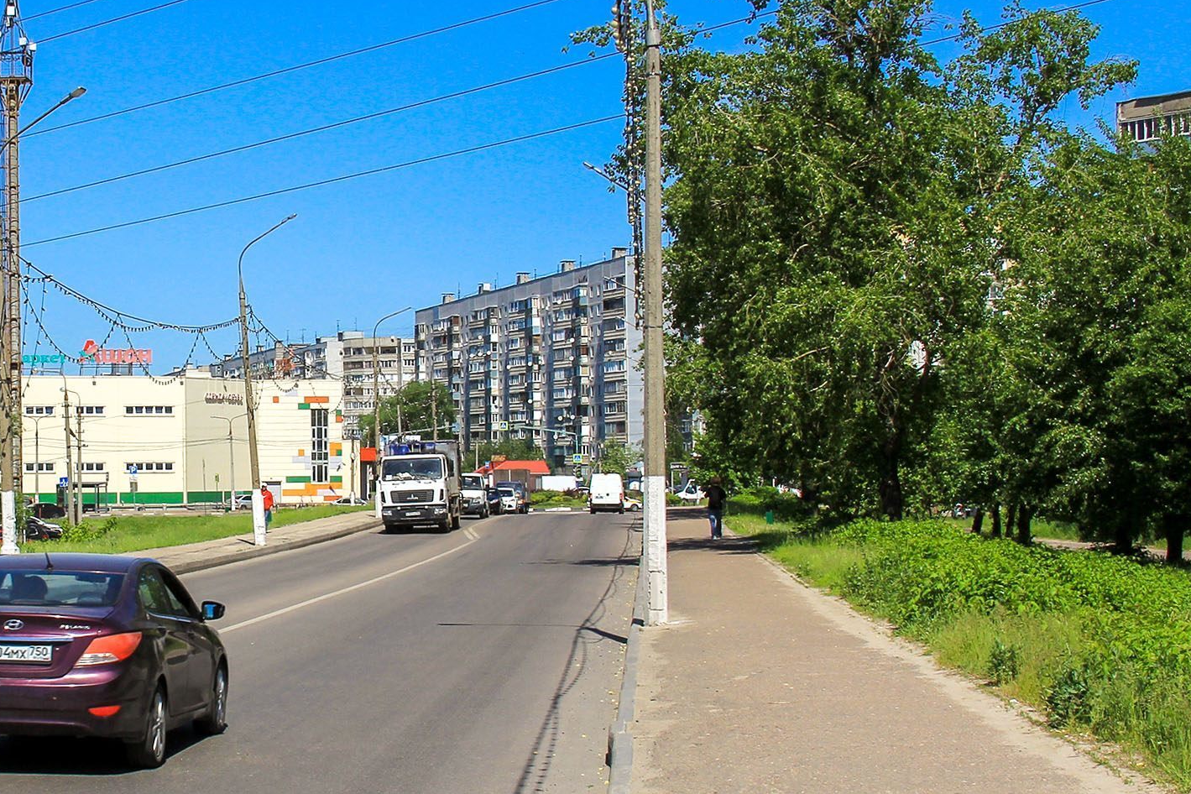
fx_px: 4532
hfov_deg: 14.9
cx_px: 180
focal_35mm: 137
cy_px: 462
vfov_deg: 10.0
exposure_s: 1/250
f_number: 13
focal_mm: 24
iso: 100
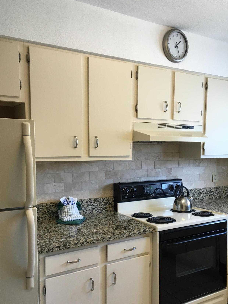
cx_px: 129
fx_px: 307
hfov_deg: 40.6
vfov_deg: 52.3
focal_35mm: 35
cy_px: 179
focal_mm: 4.15
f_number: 2.2
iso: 40
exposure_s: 1/30
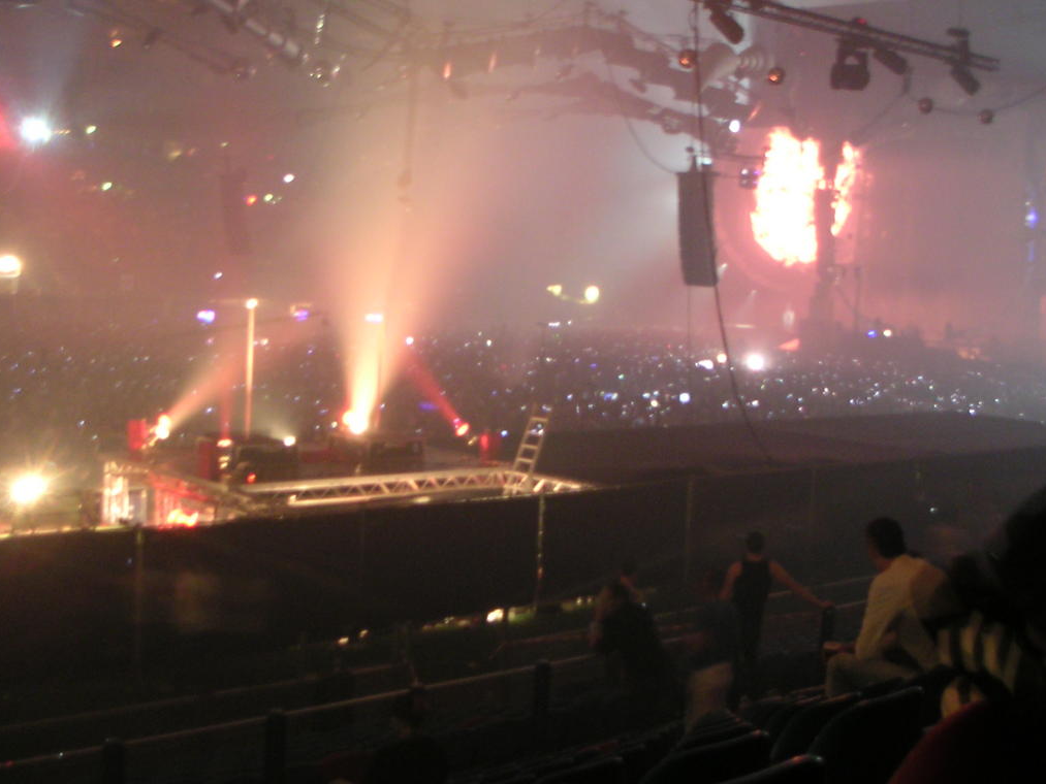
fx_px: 1451
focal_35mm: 48
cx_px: 472
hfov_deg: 39.6
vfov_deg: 30.2
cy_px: 338
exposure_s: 3
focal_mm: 6
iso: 100
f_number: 2.8
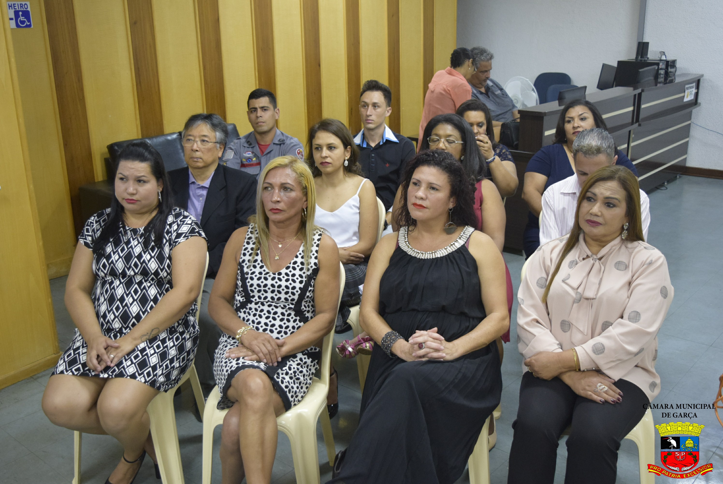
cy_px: 242
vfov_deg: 36.9
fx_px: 724
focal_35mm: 36
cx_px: 362
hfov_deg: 53.1
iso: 2000
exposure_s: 1/125
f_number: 4
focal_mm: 24
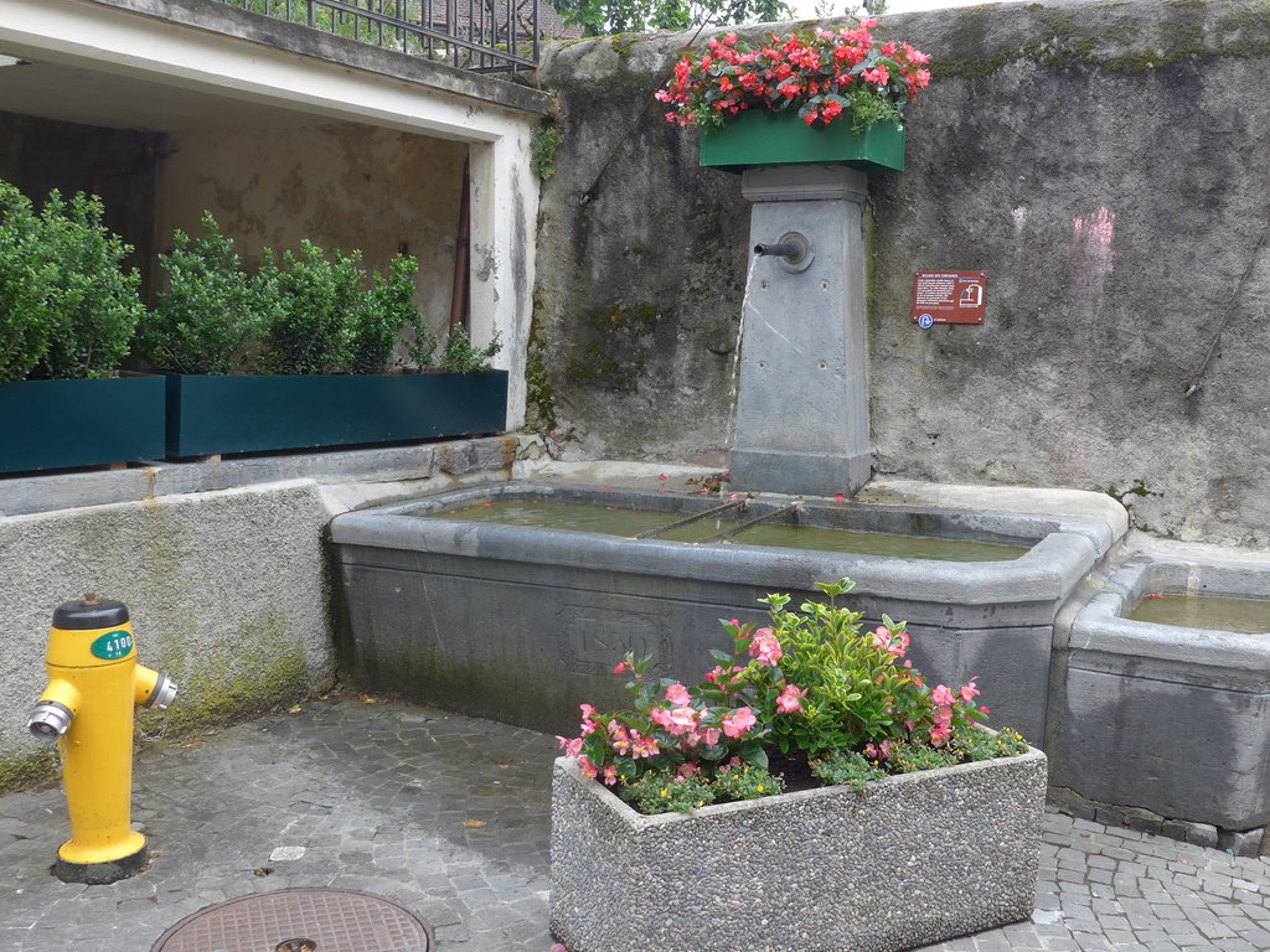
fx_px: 1247
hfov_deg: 53.9
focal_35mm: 34
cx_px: 685
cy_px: 495
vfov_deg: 41.8
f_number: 2.8
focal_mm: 6
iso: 80
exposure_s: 1/160
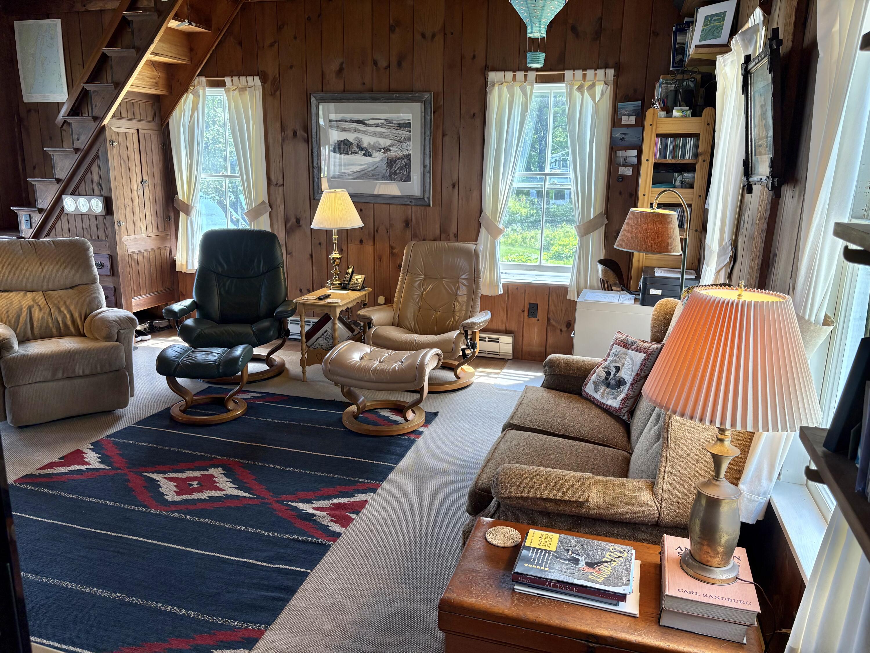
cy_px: 326
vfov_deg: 53.1
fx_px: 653
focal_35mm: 26
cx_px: 435
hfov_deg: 67.3
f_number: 1.6
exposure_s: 1/148
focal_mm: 5.96
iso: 100
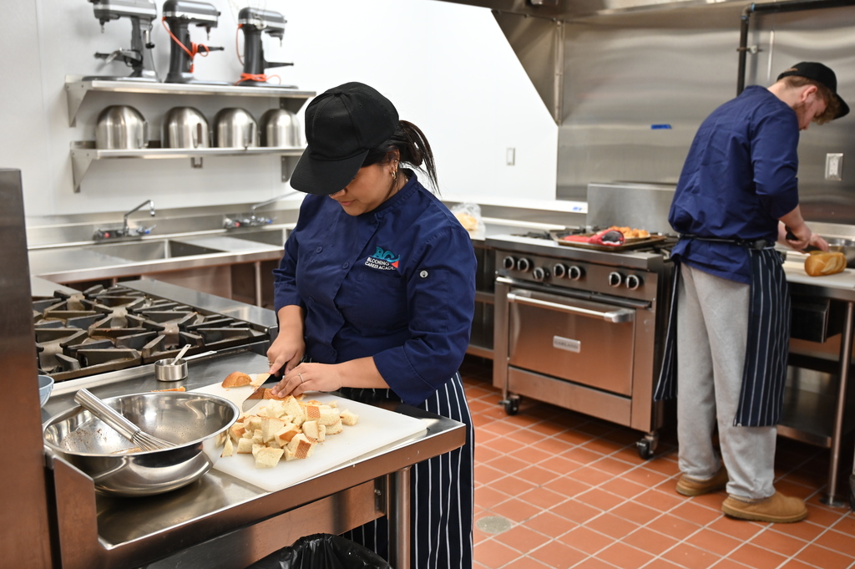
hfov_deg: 55.1
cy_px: 284
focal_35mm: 34
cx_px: 428
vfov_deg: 38.3
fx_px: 819
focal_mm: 34.5
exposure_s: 1/125
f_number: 4
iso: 1000
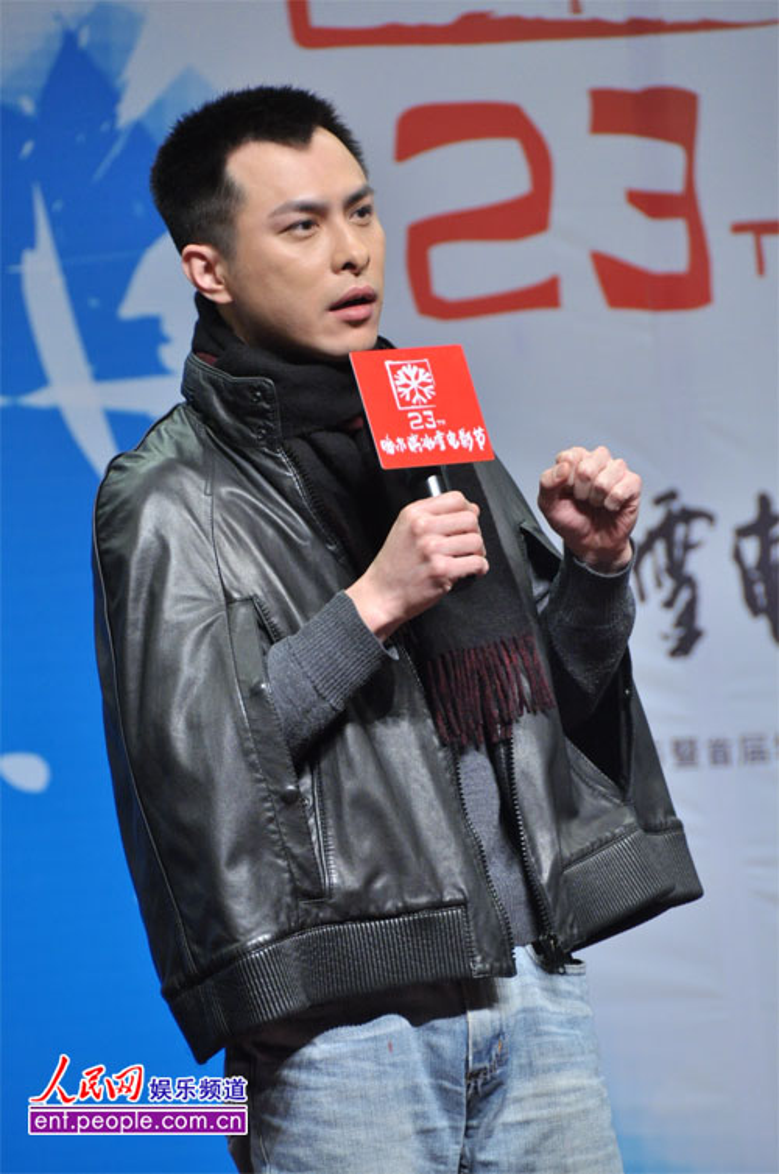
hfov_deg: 4.6
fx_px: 9764
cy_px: 587
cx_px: 390
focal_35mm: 300
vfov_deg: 6.9
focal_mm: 200
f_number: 5.6
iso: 1250
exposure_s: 1/100
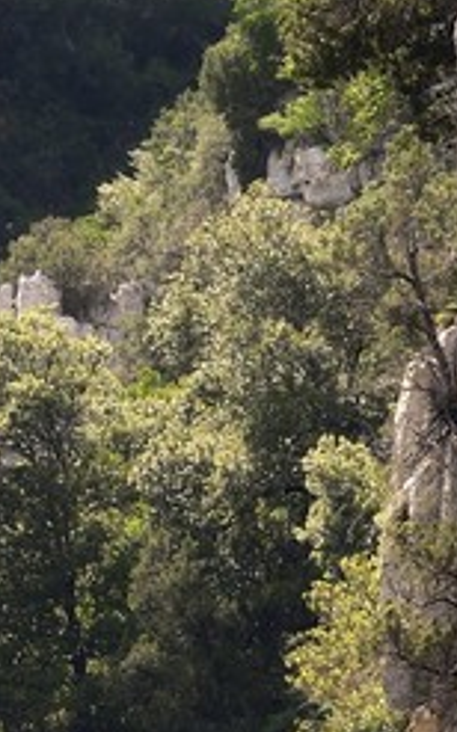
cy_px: 465
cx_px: 1914
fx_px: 20422
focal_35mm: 1023
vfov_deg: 2.1
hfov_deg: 1.3
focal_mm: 155
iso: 200
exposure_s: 1/200
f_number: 10
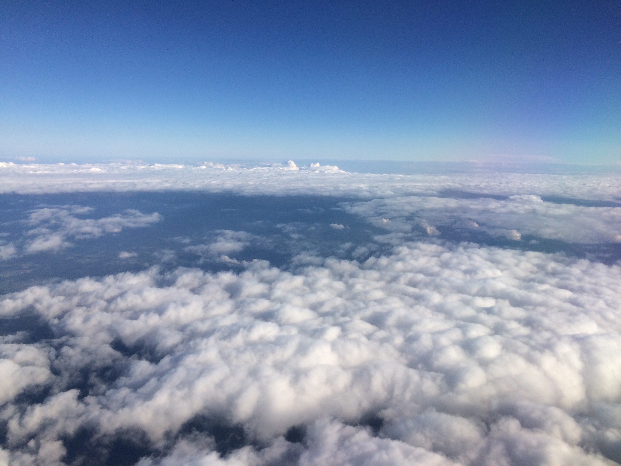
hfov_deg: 61.7
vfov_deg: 48.2
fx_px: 520
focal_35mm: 29
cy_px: 233
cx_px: 310
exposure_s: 1/2283
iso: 32
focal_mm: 4.15
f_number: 2.2
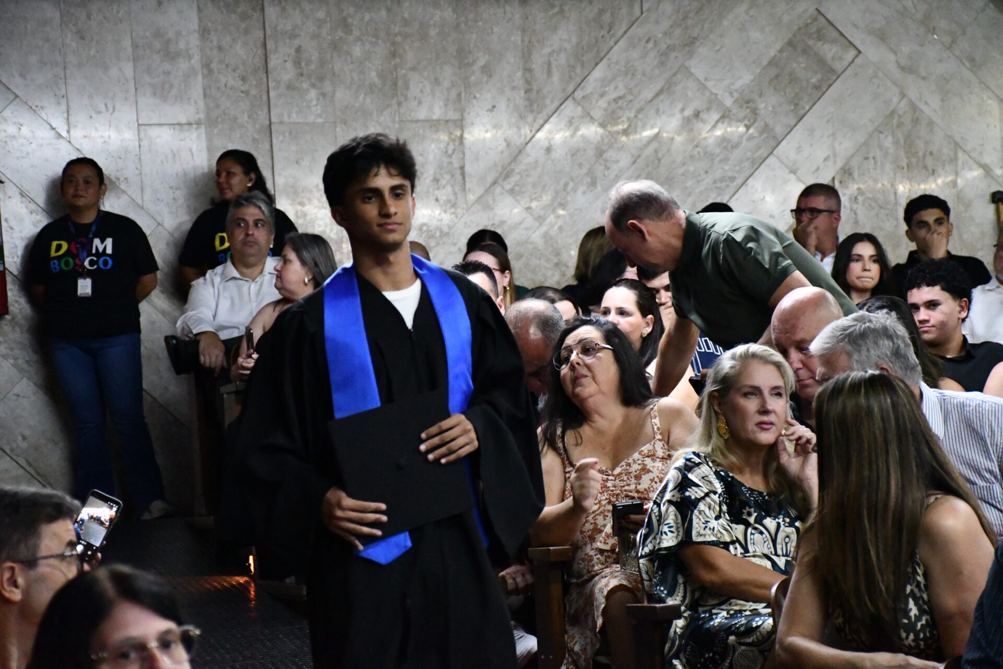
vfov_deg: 12.2
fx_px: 3120
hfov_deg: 18.3
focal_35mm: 112
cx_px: 502
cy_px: 334
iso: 12800
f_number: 5
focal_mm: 75
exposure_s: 1/100
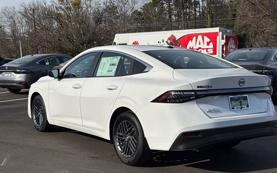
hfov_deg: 38.9
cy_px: 102
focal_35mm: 52
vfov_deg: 24.8
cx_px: 141
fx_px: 392
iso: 64
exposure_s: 1/12500
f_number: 1.78
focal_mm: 6.76
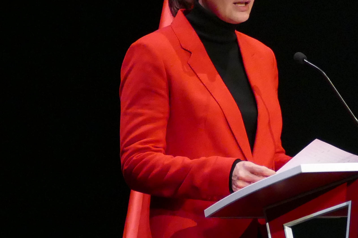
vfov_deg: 3.7
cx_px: 240
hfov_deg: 5.5
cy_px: 147
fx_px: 3738
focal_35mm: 376
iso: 1600
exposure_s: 1/125
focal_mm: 39.97
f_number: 3.9
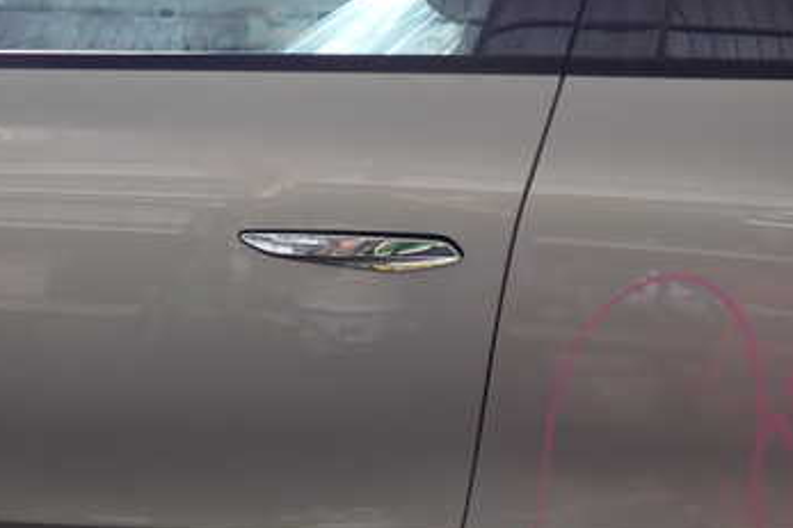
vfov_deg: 24.9
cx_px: 162
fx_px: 1189
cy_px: 178
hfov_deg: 35.7
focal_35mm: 54
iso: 100
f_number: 2.3
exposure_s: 1/80
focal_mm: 5.4
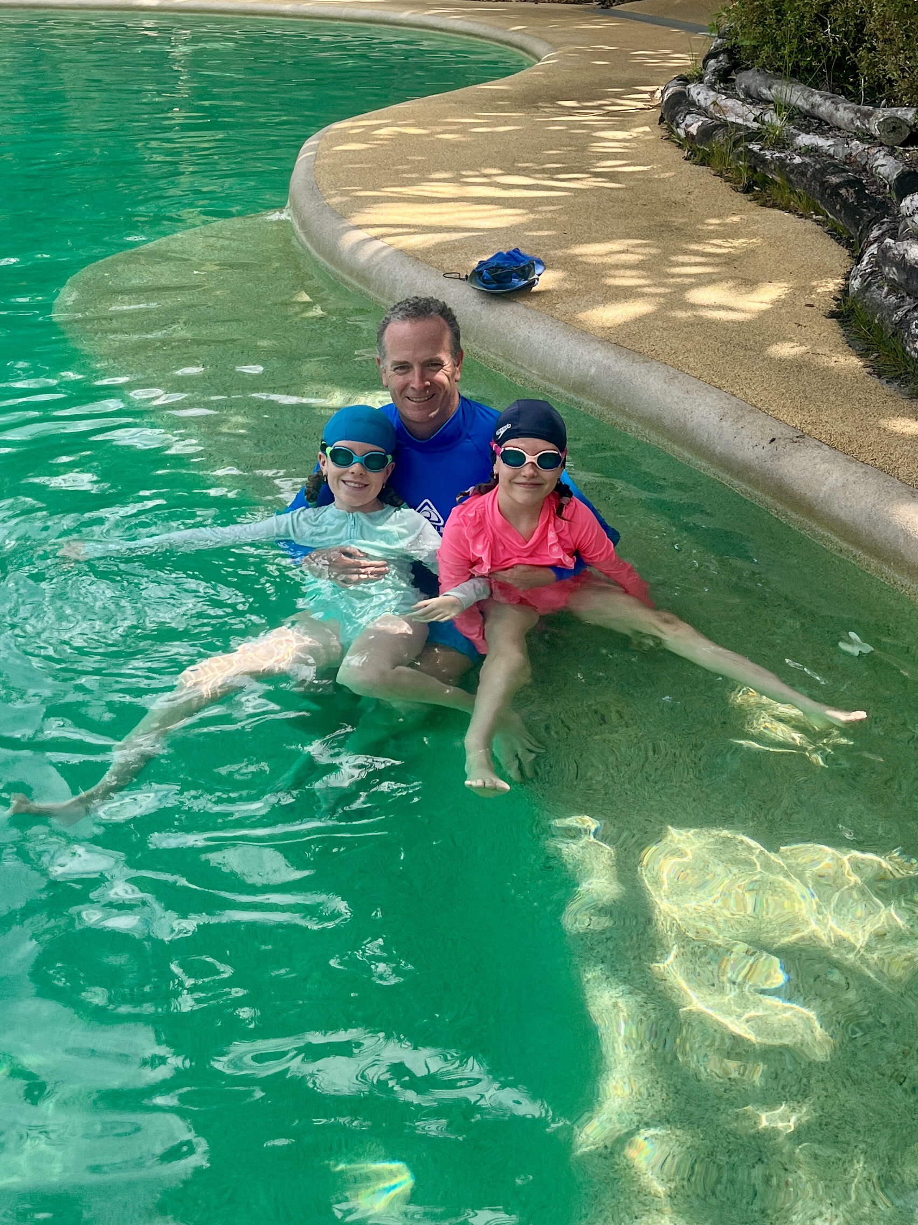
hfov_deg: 53.1
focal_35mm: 26
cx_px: 459
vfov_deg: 67.3
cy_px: 612
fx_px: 919
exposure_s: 1/766
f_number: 1.6
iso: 50
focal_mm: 5.1
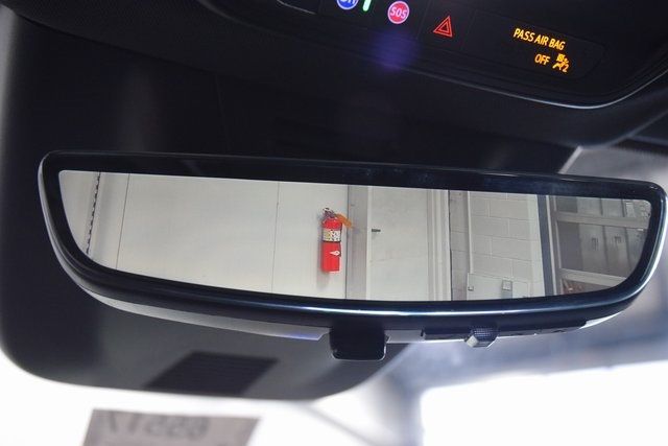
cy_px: 223
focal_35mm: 52
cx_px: 334
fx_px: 974
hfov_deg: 37.8
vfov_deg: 25.8
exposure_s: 1/60
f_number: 4.2
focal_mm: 35
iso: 2800
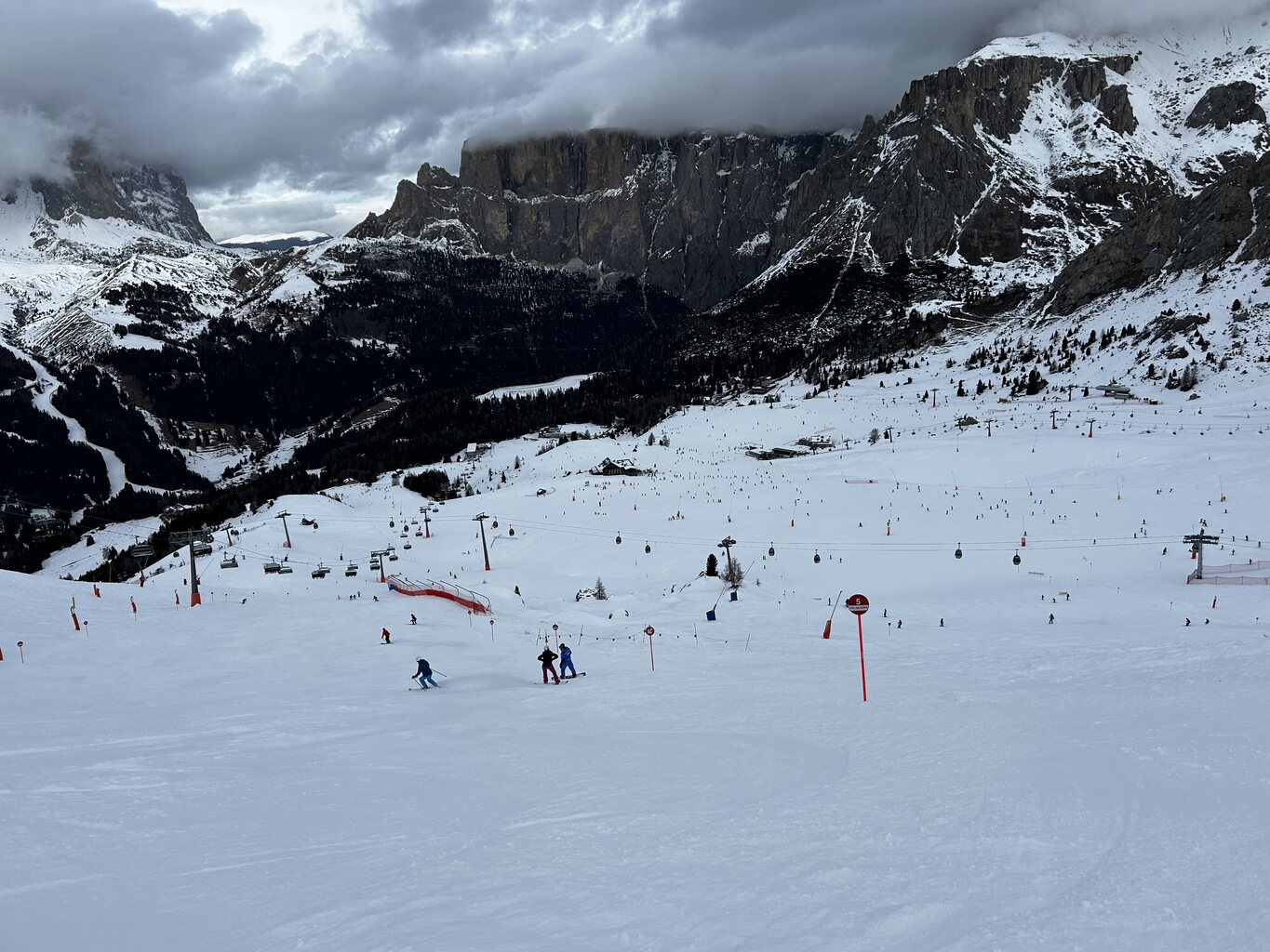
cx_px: 635
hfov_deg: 67.3
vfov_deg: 53.1
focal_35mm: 26
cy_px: 476
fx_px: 954
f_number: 1.5
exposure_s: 1/3704
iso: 50
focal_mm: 5.7
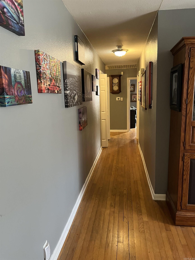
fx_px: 195
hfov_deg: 53.1
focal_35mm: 26
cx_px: 98
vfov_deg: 67.3
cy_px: 130
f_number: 1.6
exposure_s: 1/40
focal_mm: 5.1
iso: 500
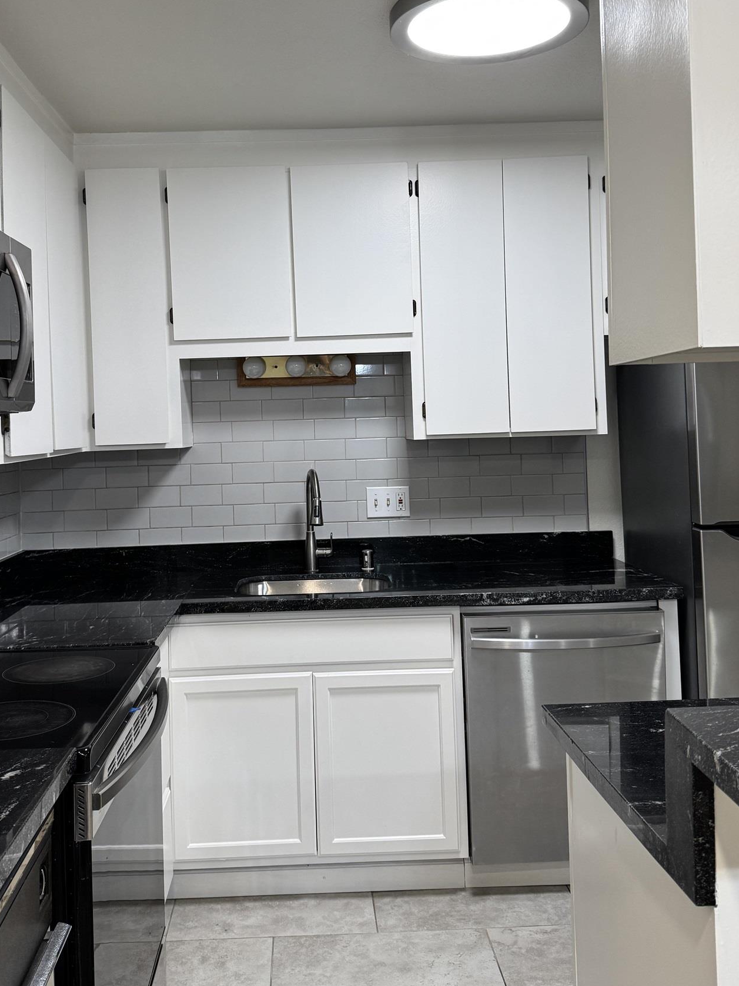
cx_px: 336
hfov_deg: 42.9
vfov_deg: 55.1
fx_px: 939
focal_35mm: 33
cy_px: 411
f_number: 1.78
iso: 160
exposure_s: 1/120
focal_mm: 6.76
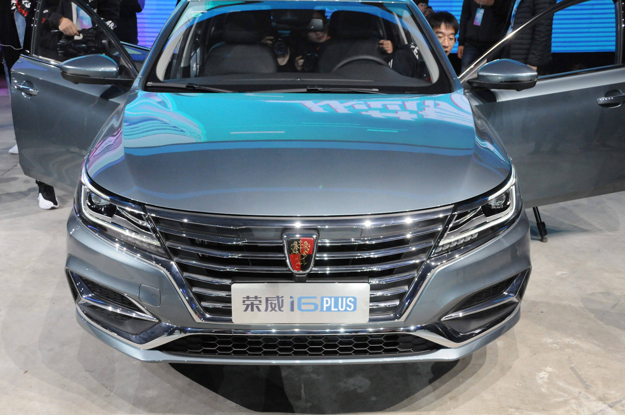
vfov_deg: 32.9
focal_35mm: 40
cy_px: 208
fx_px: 702
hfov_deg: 48.0
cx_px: 312
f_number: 5.6
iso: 2000
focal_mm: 27
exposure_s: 1/125
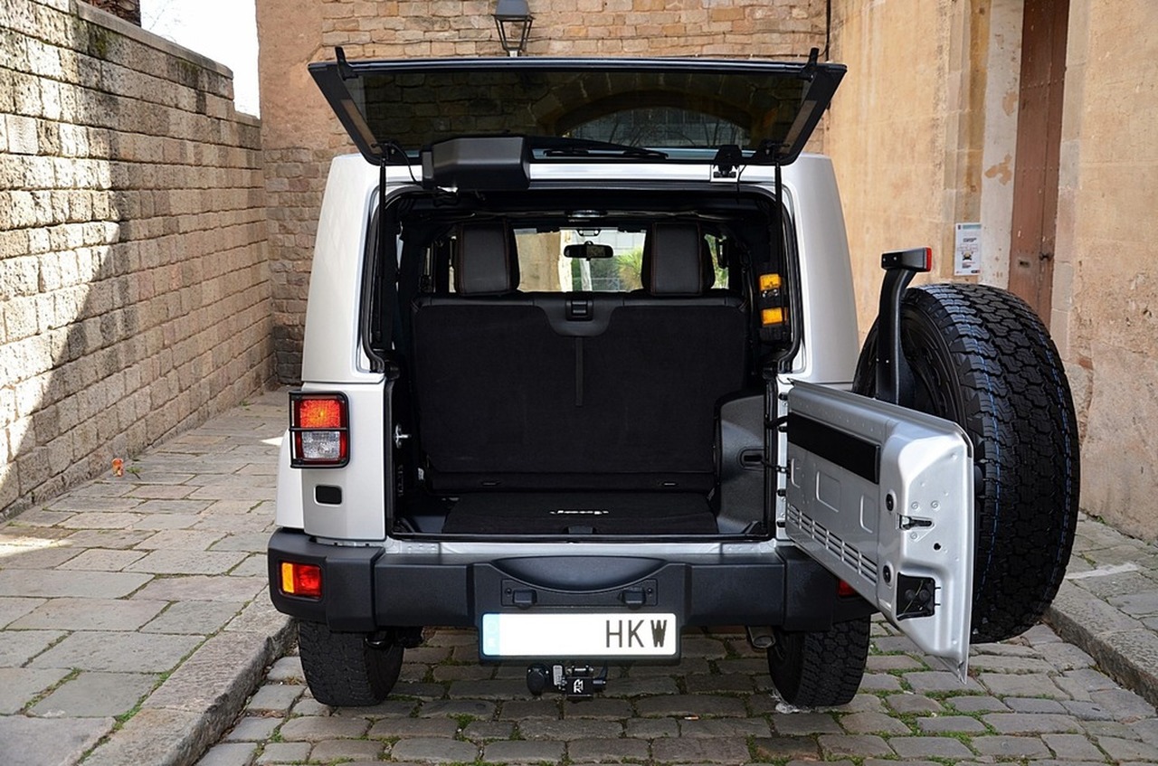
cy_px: 383
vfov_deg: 39.8
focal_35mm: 33
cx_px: 579
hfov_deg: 57.3
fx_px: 1059
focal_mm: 22
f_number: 3.8
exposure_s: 1/200
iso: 160
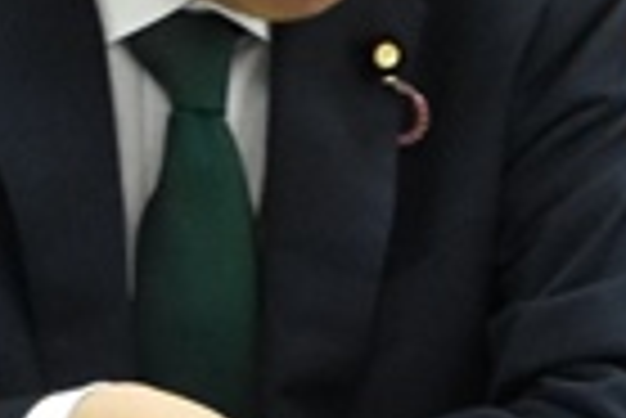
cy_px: 36
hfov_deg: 2.0
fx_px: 17320
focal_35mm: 995
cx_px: -1446
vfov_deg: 1.4
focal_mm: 90
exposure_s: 1/160
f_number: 6.3
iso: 2500
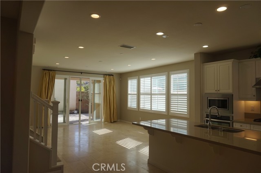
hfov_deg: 73.8
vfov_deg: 53.0
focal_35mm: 24
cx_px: 130
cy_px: 86
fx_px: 174
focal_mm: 16
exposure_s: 1/200
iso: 100
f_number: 5
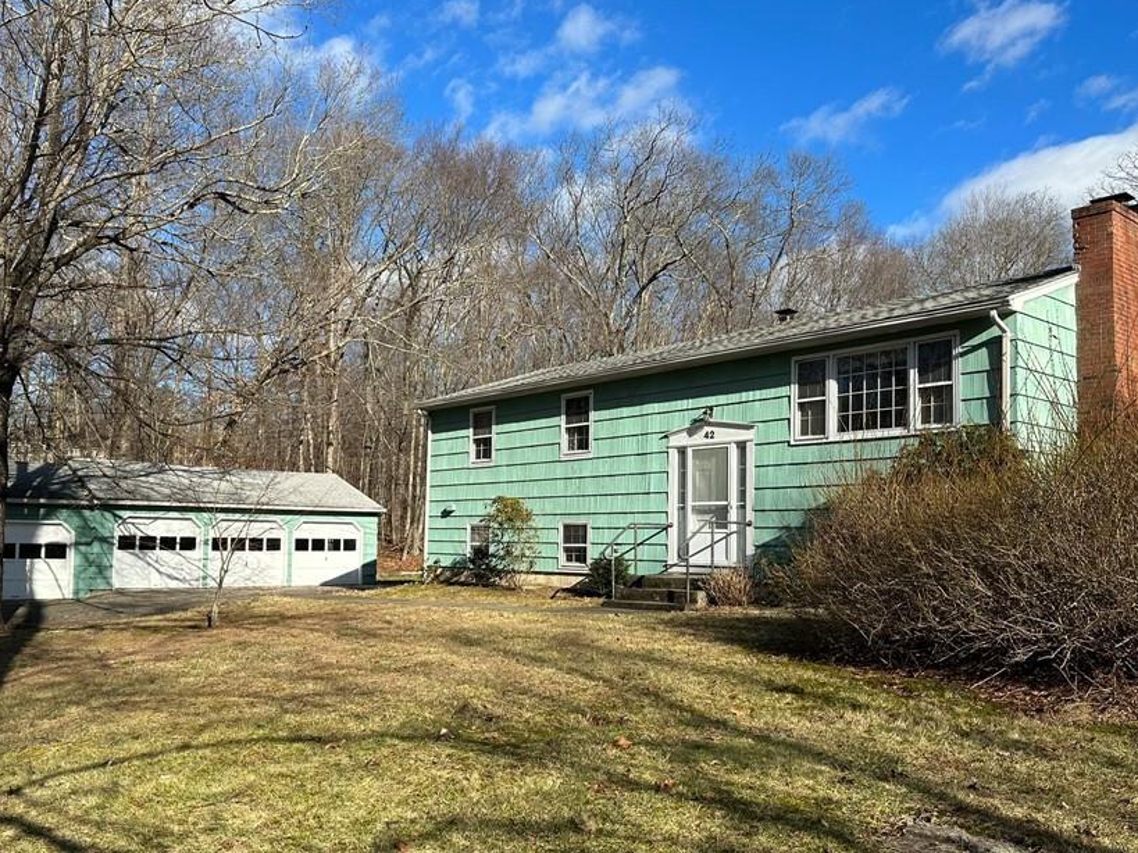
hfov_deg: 59.7
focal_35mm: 30
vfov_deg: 46.6
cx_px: 492
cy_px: 497
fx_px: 986
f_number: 1.78
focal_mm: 6.86
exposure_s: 1/3861
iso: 80
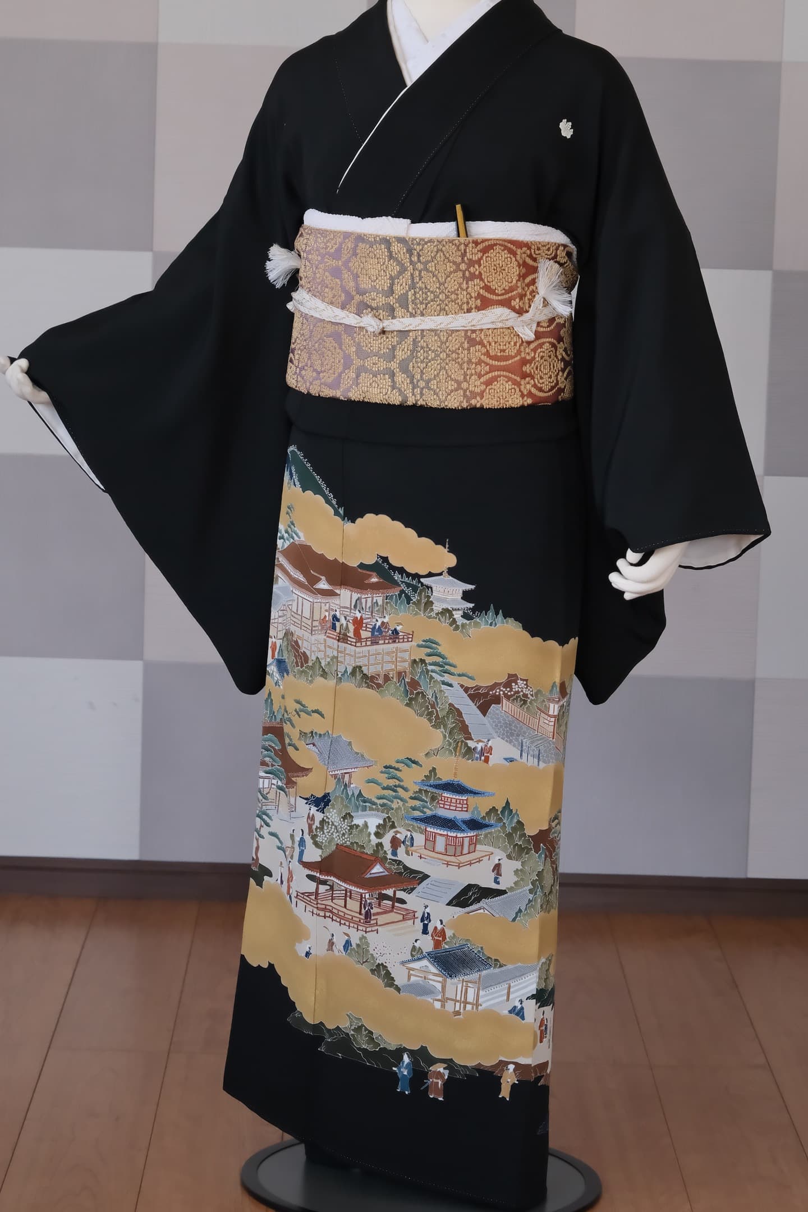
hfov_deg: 15.5
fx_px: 2962
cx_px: 404
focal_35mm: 88
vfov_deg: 23.1
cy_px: 606
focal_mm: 58.6
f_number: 5.6
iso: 1600
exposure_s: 1/60
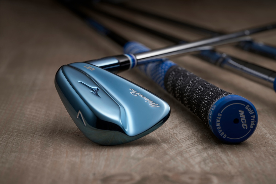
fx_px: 805
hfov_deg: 19.5
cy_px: 92
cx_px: 138
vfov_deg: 13.0
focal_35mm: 105
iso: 100
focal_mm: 105
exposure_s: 1/125
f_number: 10
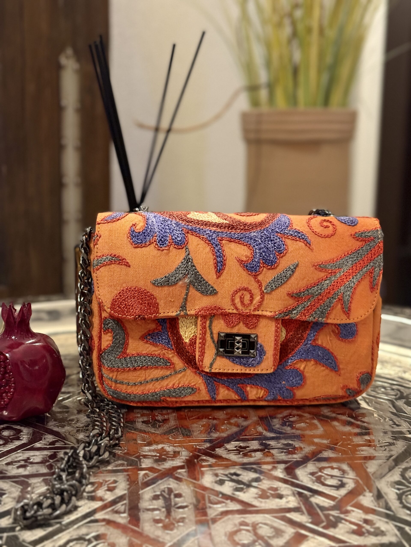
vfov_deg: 39.7
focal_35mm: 48
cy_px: 274
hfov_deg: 30.3
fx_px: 760
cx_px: 206
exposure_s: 1/25
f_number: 1.78
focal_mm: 6.76
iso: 640
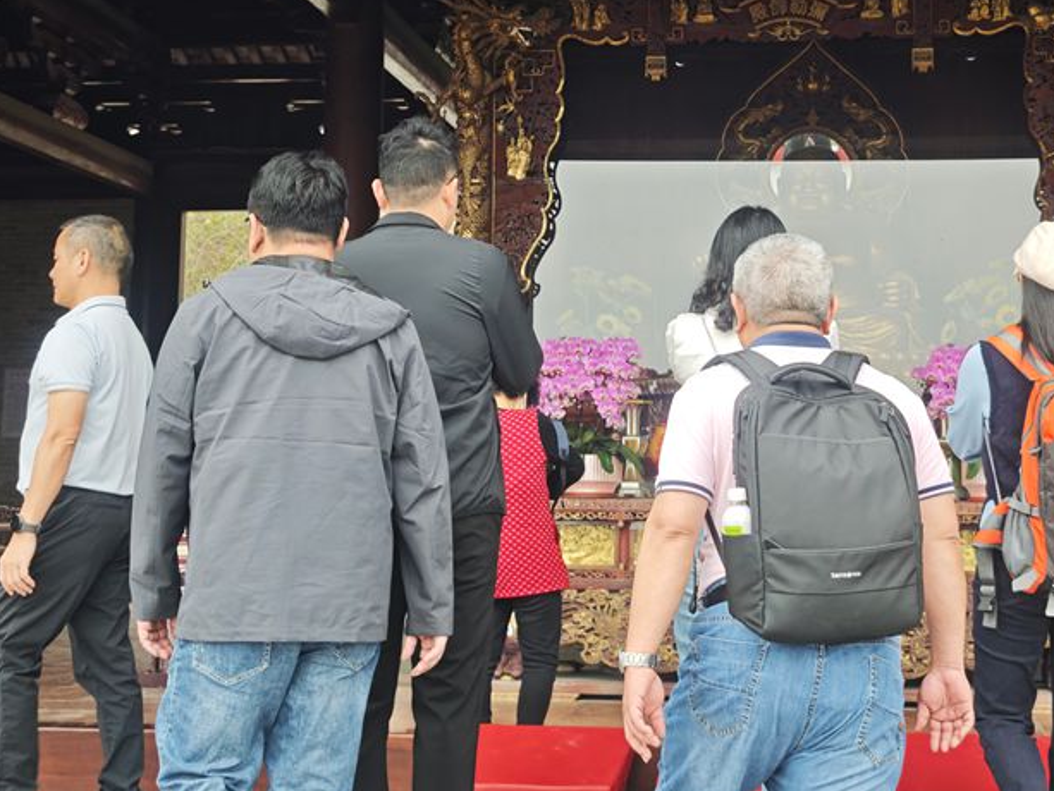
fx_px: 1827
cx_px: 624
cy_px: 303
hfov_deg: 32.1
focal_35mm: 60
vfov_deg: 24.4
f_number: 1.62
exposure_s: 1/159
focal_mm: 6.55
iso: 50
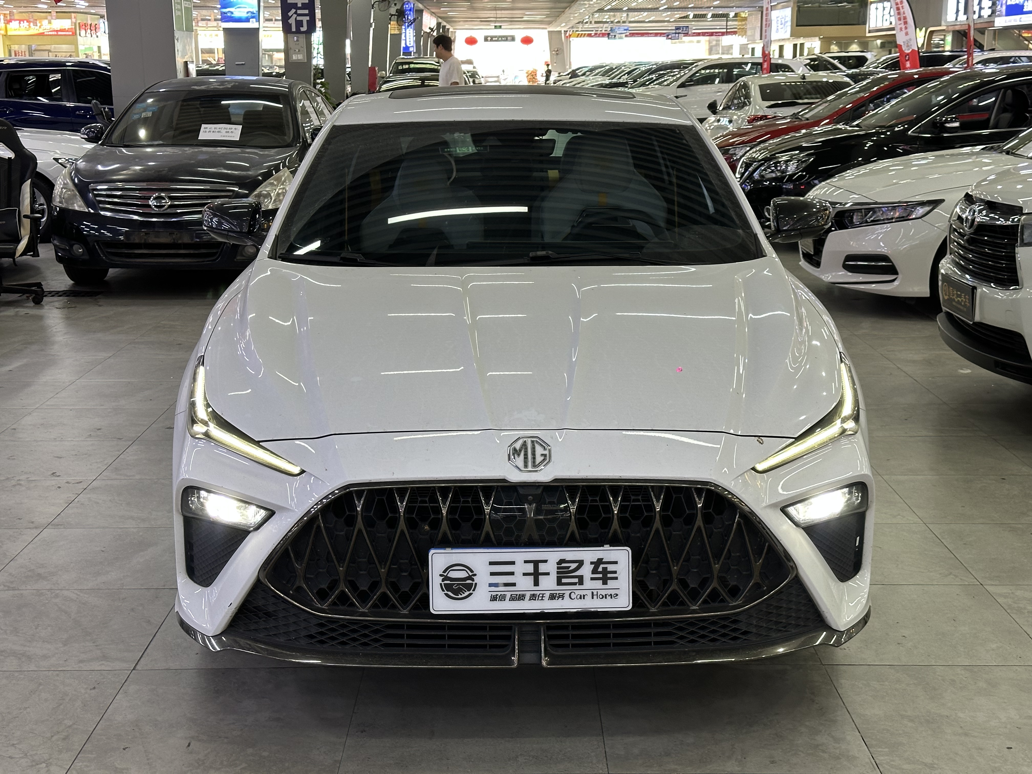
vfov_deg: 30.3
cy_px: 387
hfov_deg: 39.7
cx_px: 516
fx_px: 1431
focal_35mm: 48
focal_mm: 6.86
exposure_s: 1/57
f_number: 1.78
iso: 100
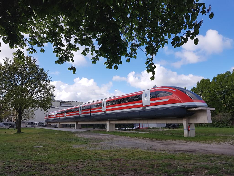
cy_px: 88
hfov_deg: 67.3
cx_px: 117
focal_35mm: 26
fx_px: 176
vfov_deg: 53.1
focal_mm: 4.2
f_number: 1.7
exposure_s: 1/1928
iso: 50
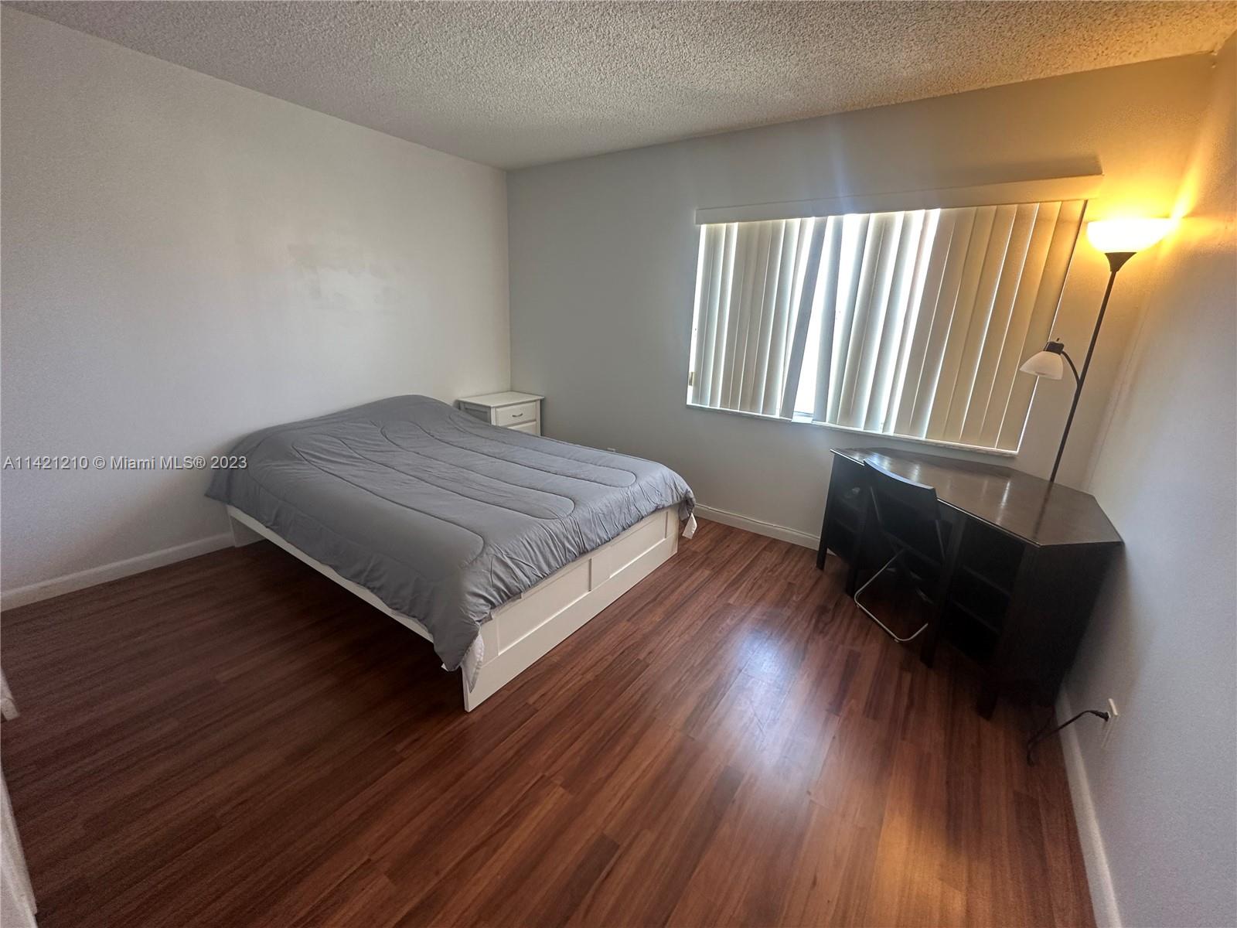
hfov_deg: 102.1
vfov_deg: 85.7
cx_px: 618
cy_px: 464
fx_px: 500
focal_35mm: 14
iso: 200
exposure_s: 1/60
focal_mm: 2.22
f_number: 2.2
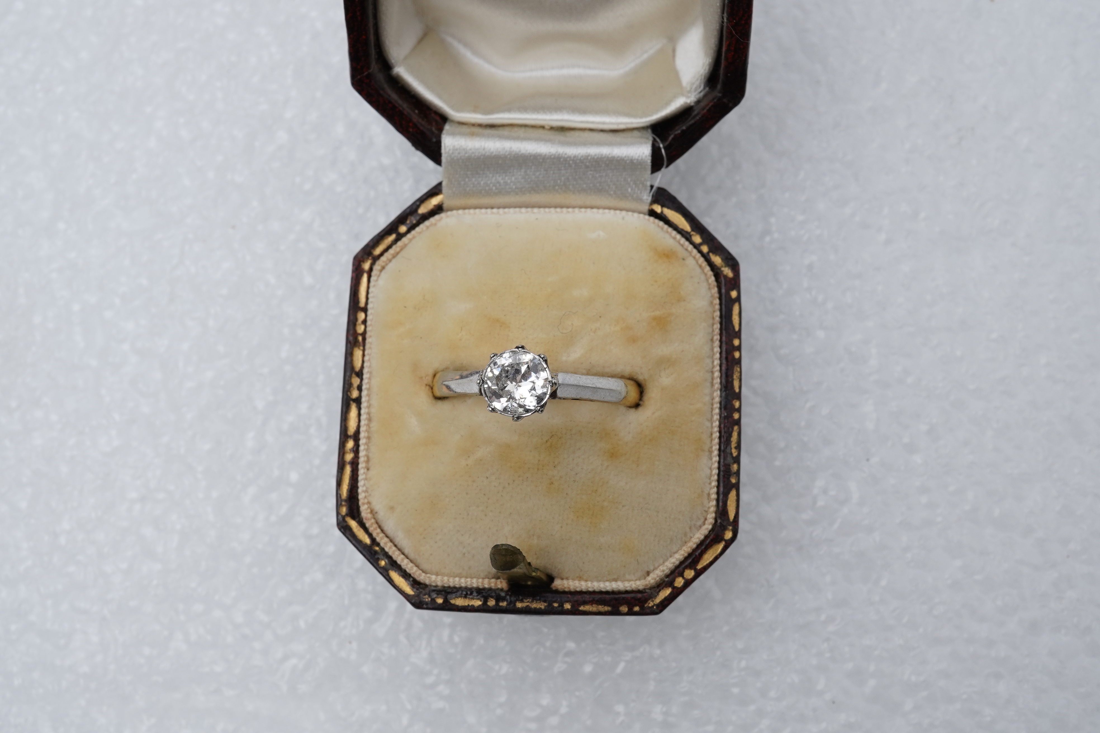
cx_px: 550
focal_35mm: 45
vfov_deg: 29.9
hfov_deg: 43.6
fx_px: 1375
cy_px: 366
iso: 400
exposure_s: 1/125
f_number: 22
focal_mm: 30
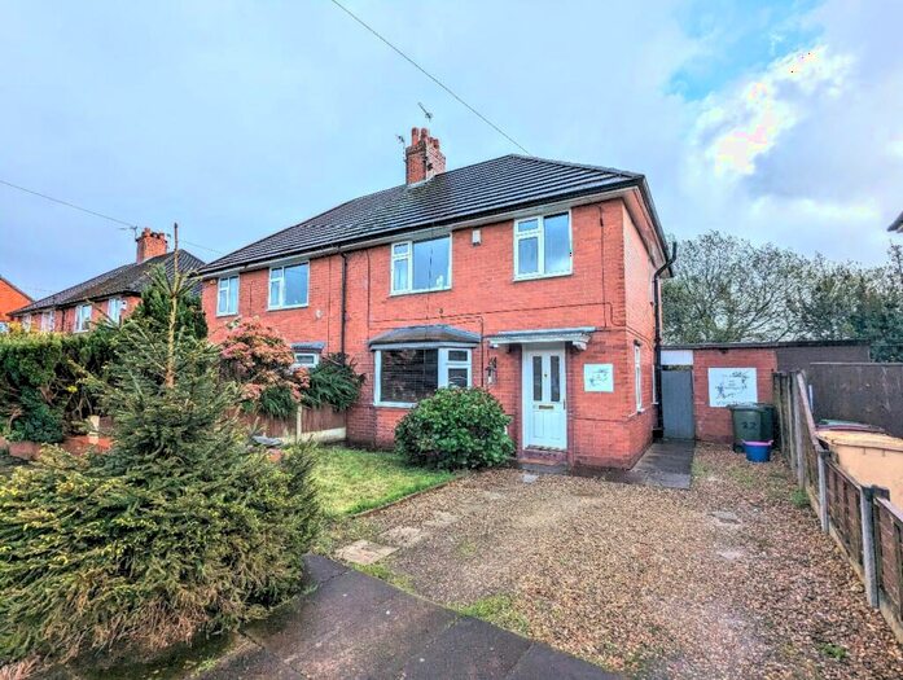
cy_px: 340
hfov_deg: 94.4
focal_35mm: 16
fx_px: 418
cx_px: 452
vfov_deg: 78.3
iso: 56
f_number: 2.2
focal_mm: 2.35
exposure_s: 1/750
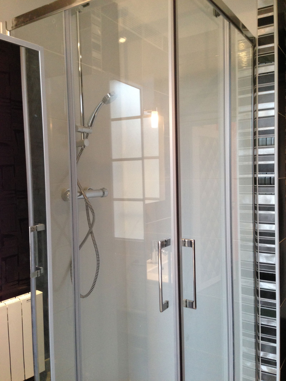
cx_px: 143
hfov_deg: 42.9
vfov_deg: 55.4
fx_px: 363
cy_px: 190
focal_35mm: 33
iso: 160
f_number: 2.4
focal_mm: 4.12
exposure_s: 1/20
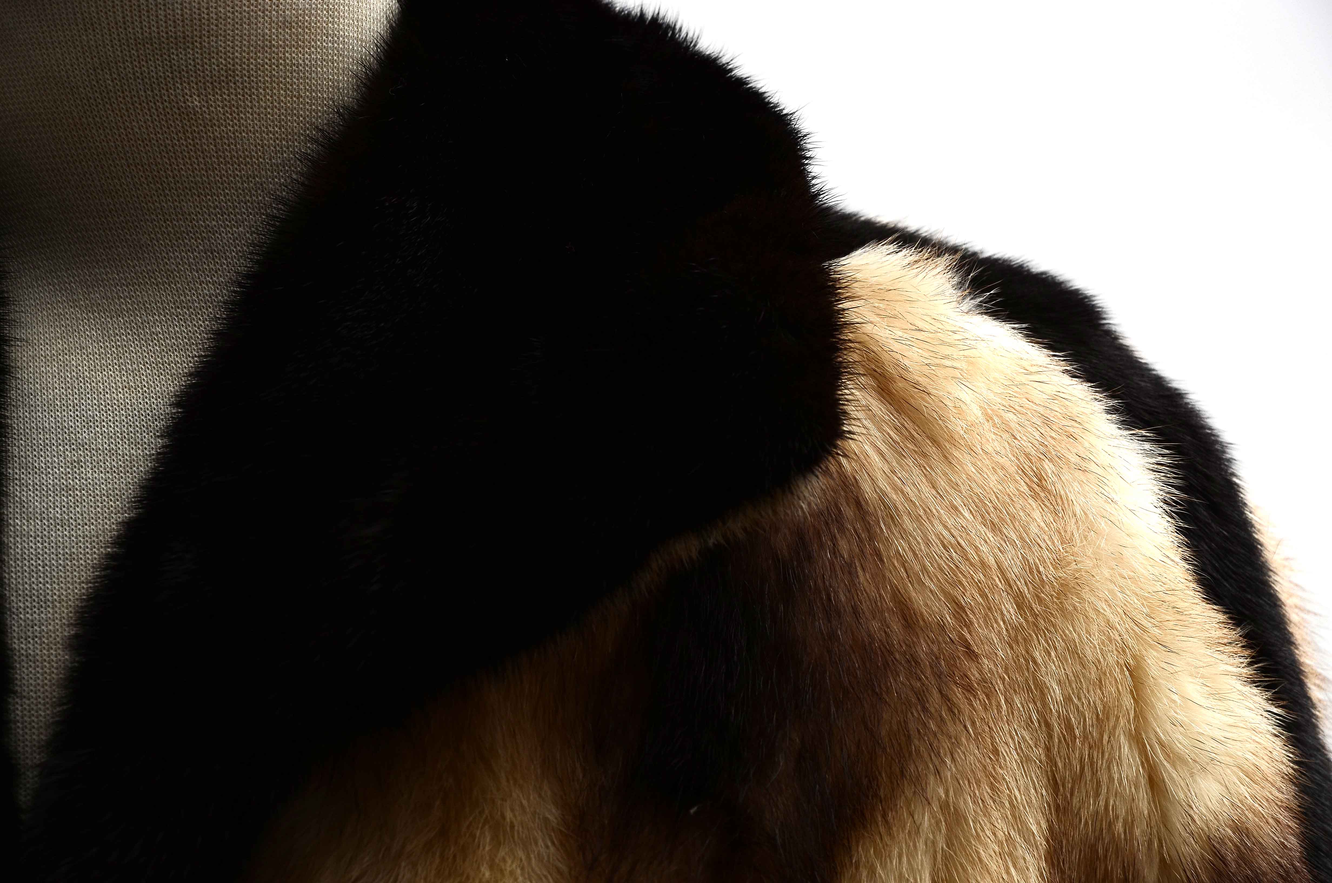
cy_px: 442
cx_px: 666
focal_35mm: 158
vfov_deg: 8.7
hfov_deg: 13.1
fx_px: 5815
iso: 160
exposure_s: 1/80
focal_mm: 105
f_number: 8
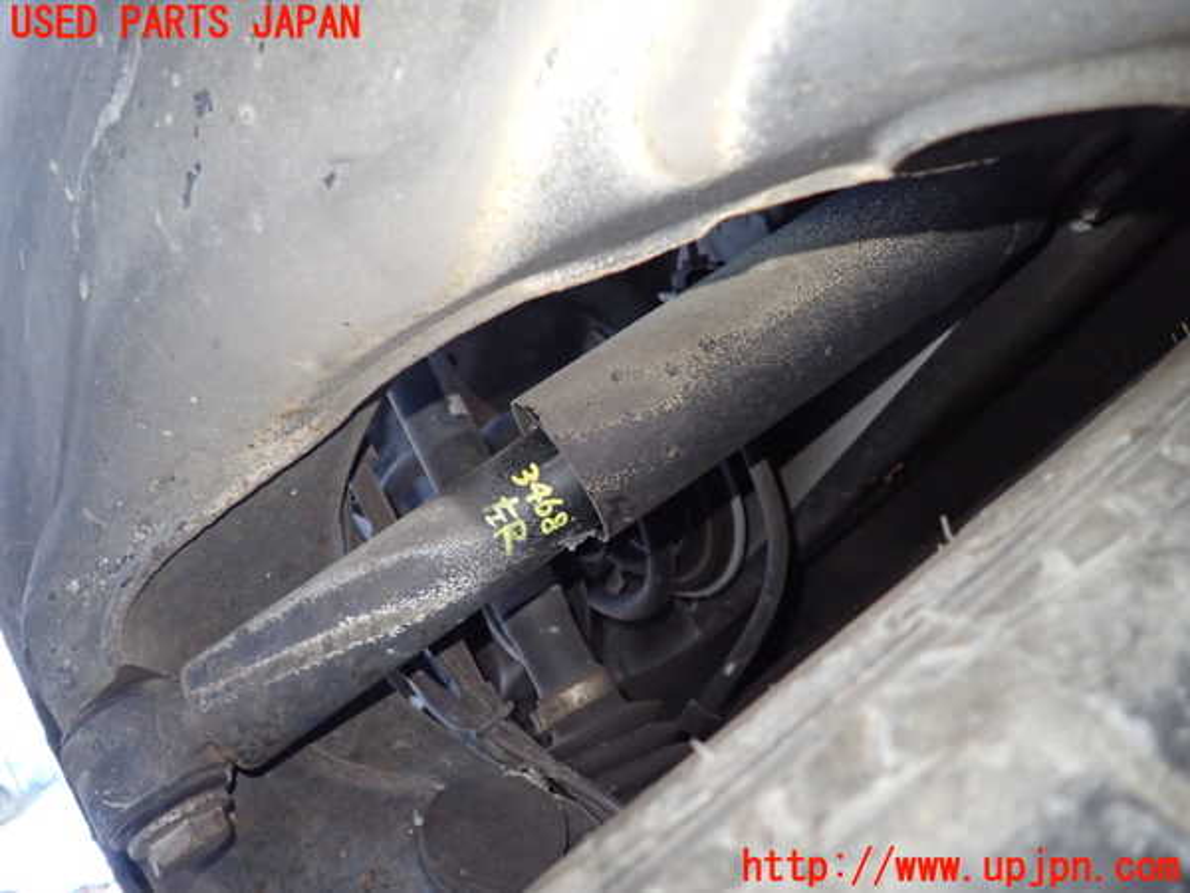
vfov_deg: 54.9
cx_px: 595
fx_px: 859
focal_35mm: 25
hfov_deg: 69.4
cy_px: 446
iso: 800
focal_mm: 4.5
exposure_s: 1/30
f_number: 2
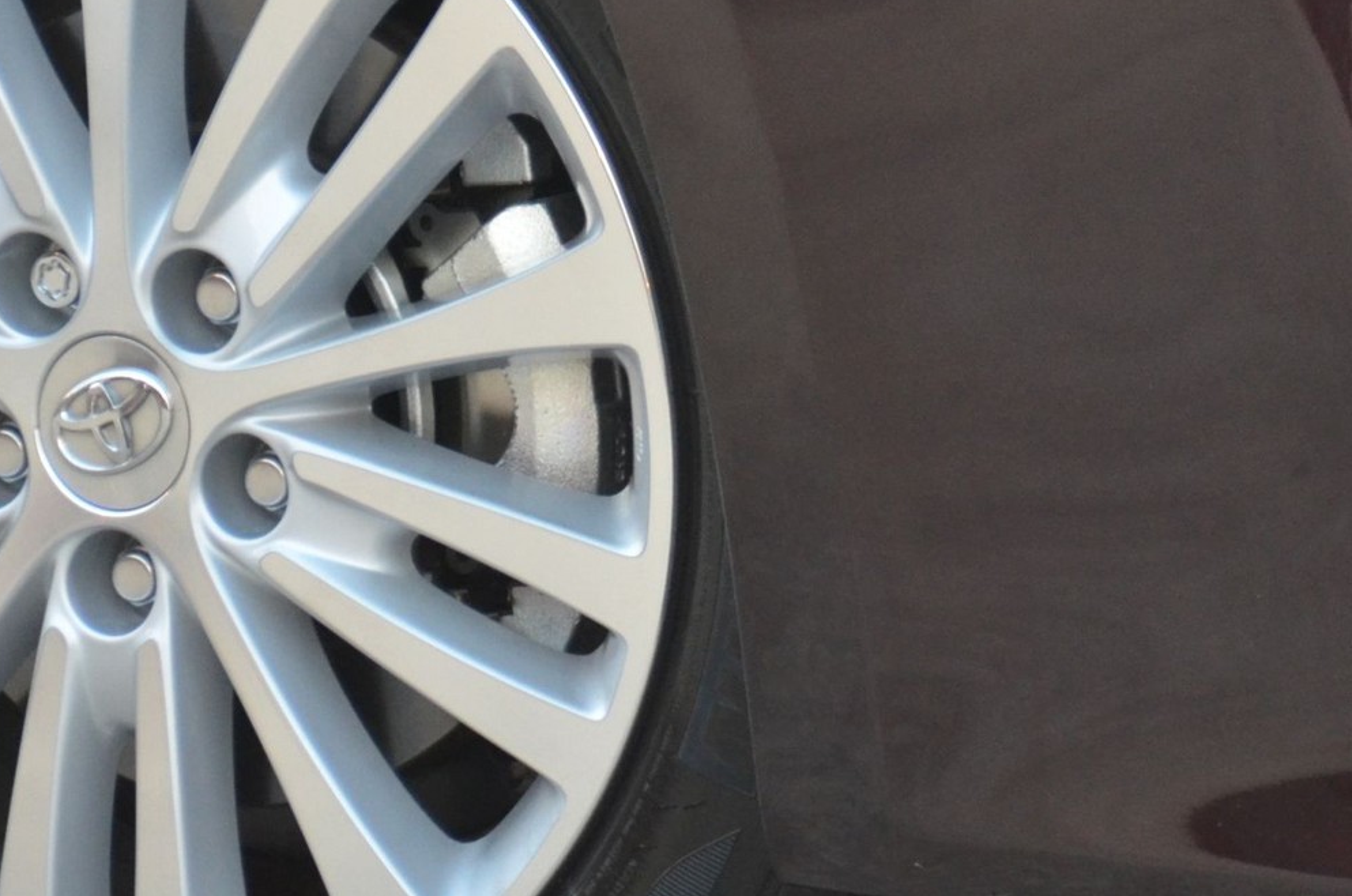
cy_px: -142
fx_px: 24064
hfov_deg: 3.2
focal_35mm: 642
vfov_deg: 2.1
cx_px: 1368
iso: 1600
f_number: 5.6
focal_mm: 170
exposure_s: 1/160
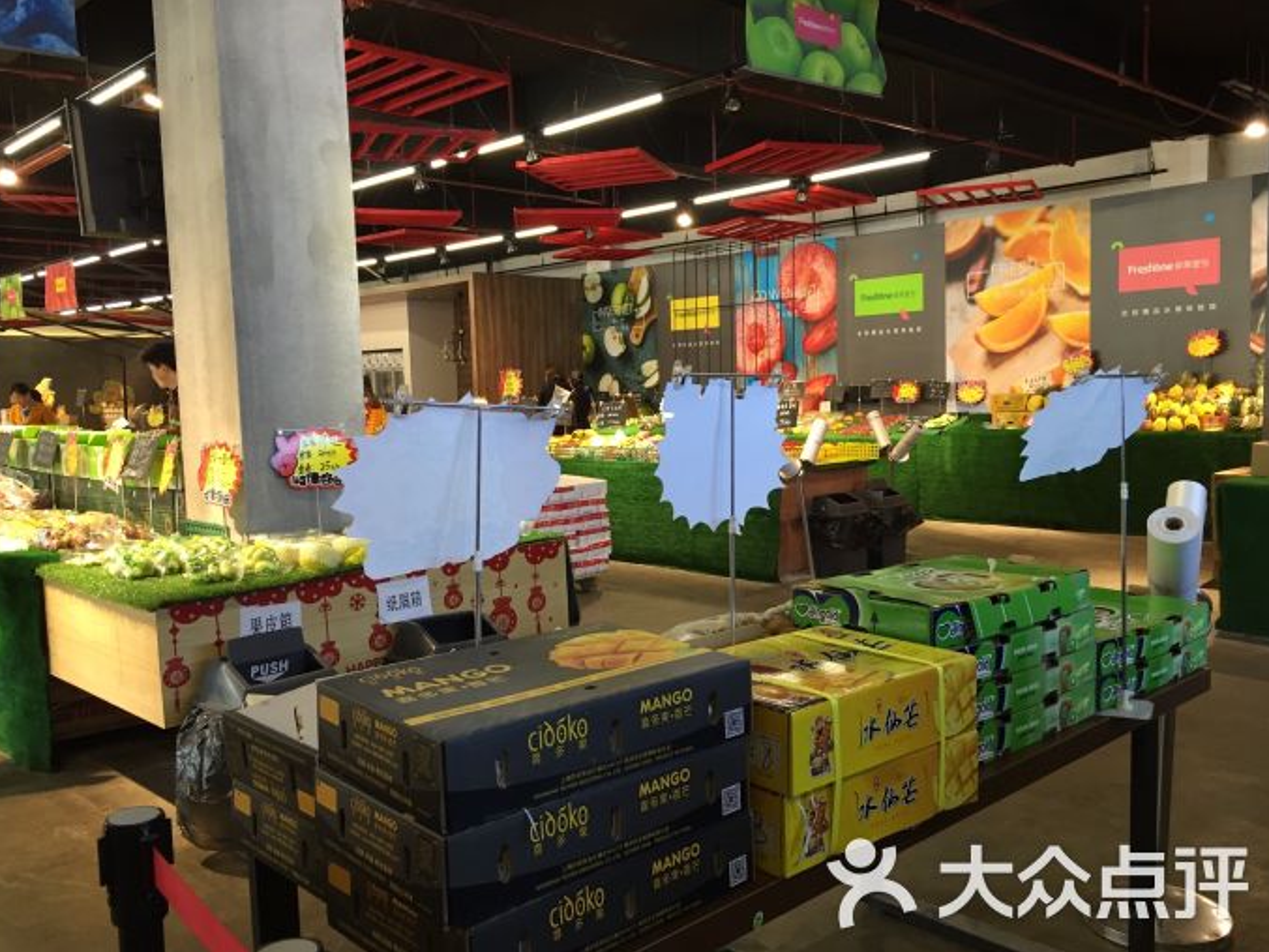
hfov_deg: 60.0
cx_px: 641
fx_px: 1100
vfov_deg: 46.8
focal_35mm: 30
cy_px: 488
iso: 100
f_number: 2.2
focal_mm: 4.15
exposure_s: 1/33
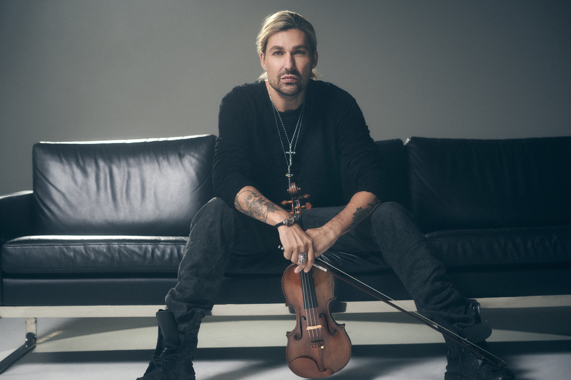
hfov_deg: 23.9
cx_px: 286
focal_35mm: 85
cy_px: 190
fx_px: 1347
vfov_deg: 16.1
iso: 125
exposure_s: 1/200
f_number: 3.2
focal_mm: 85
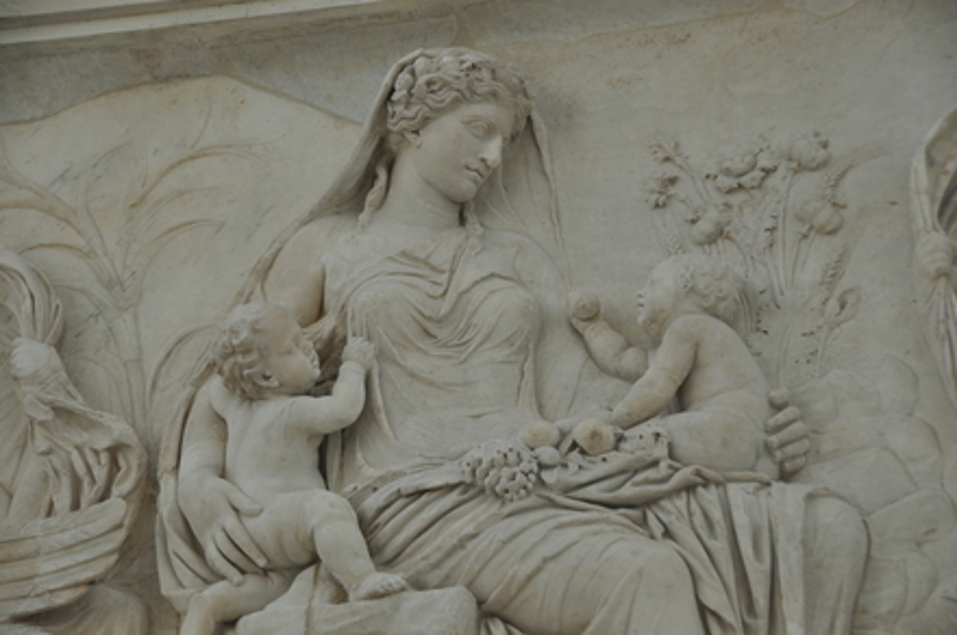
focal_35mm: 98
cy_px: 318
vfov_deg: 14.0
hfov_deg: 21.0
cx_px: 478
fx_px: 2588
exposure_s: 1/500
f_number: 5.6
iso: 400
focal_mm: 65
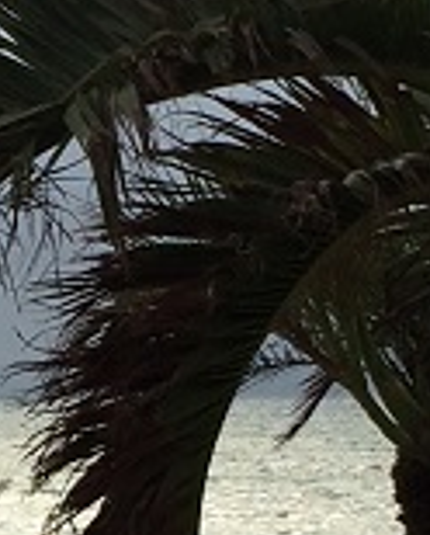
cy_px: 504
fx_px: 3486
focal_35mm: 220
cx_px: -73
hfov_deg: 7.0
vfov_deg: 8.7
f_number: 2.2
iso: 32
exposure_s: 1/2283
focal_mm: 4.15
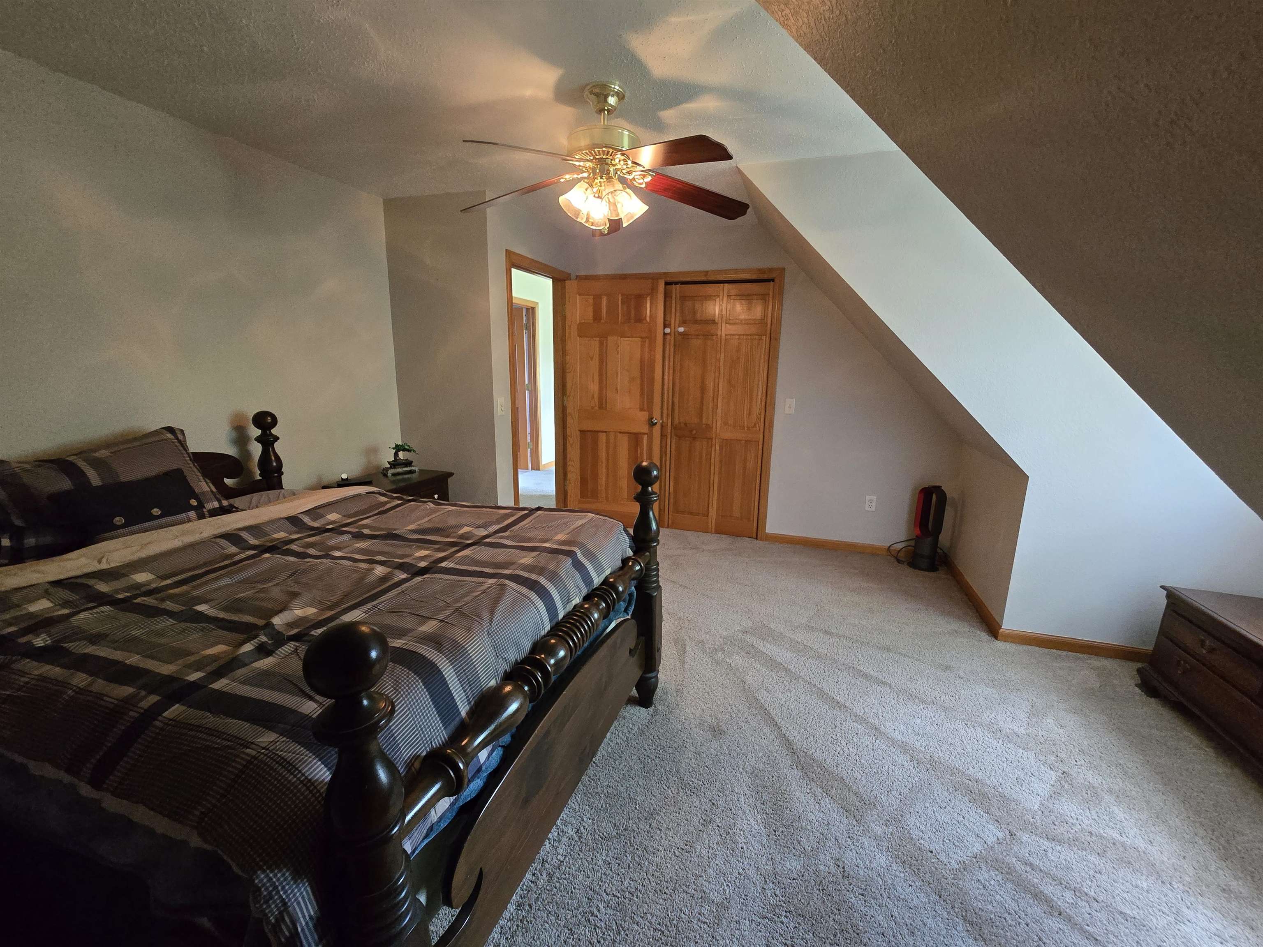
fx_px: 474
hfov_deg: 106.2
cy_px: 474
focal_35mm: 13
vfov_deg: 89.9
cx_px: 632
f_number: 2.2
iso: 1000
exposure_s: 1/60
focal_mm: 2.2
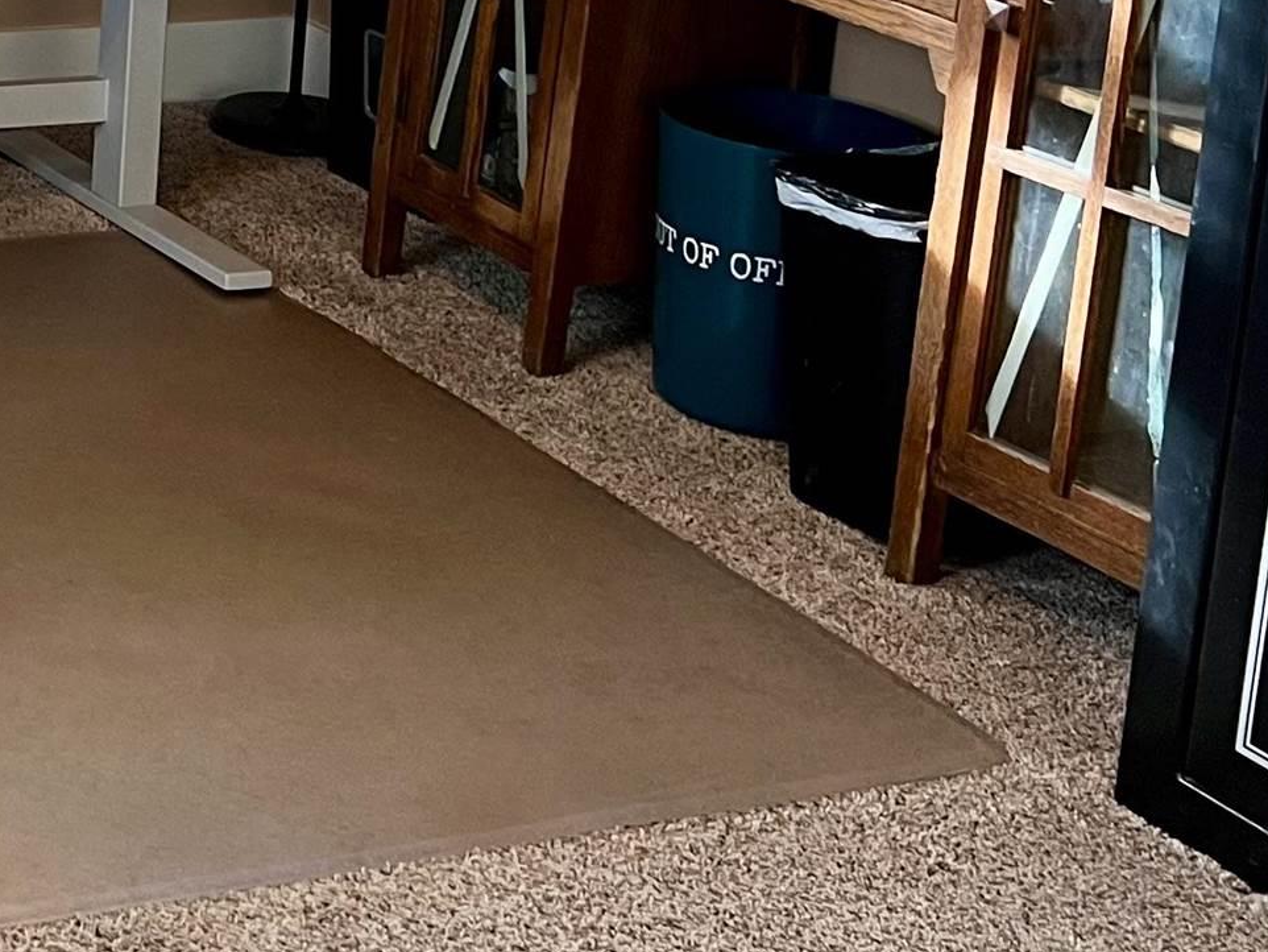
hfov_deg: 21.1
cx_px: -427
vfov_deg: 16.8
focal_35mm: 83
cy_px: -285
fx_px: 3041
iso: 125
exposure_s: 1/91
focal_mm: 5.7
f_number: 1.5
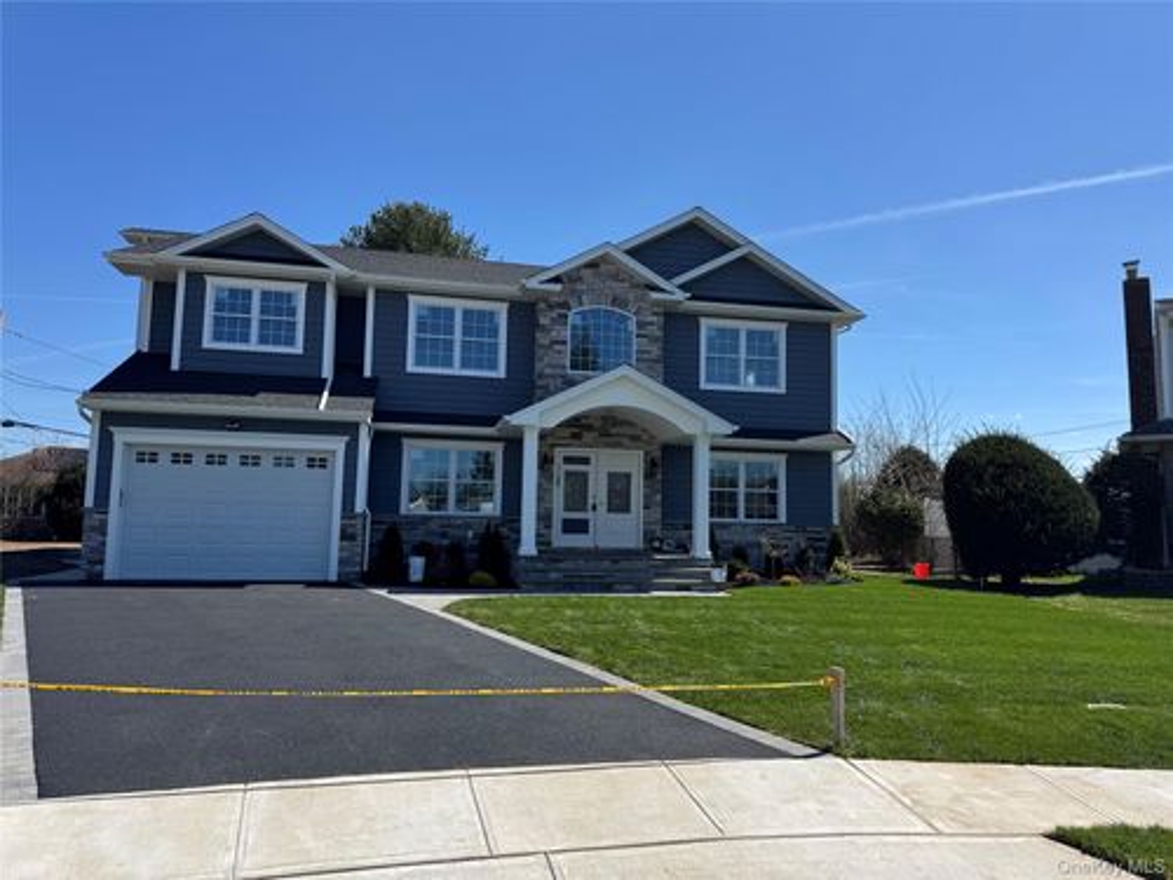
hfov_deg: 71.6
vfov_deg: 56.8
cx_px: 586
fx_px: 813
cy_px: 440
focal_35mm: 24
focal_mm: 6.76
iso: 80
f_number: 1.78
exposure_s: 1/5348
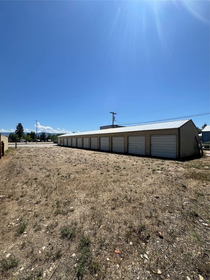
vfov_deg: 106.2
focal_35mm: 13
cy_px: 140
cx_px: 105
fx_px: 105
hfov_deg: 89.9
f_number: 1.8
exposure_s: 1/2538
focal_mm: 1.57
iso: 32
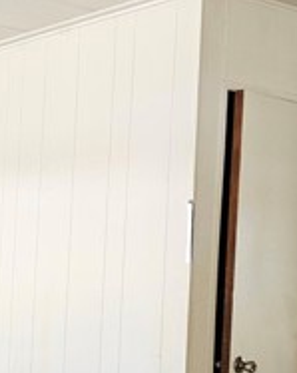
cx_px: -149
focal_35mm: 77
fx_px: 848
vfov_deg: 24.7
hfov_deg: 17.8
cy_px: 251
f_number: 1.7
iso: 500
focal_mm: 6.3
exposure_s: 1/170
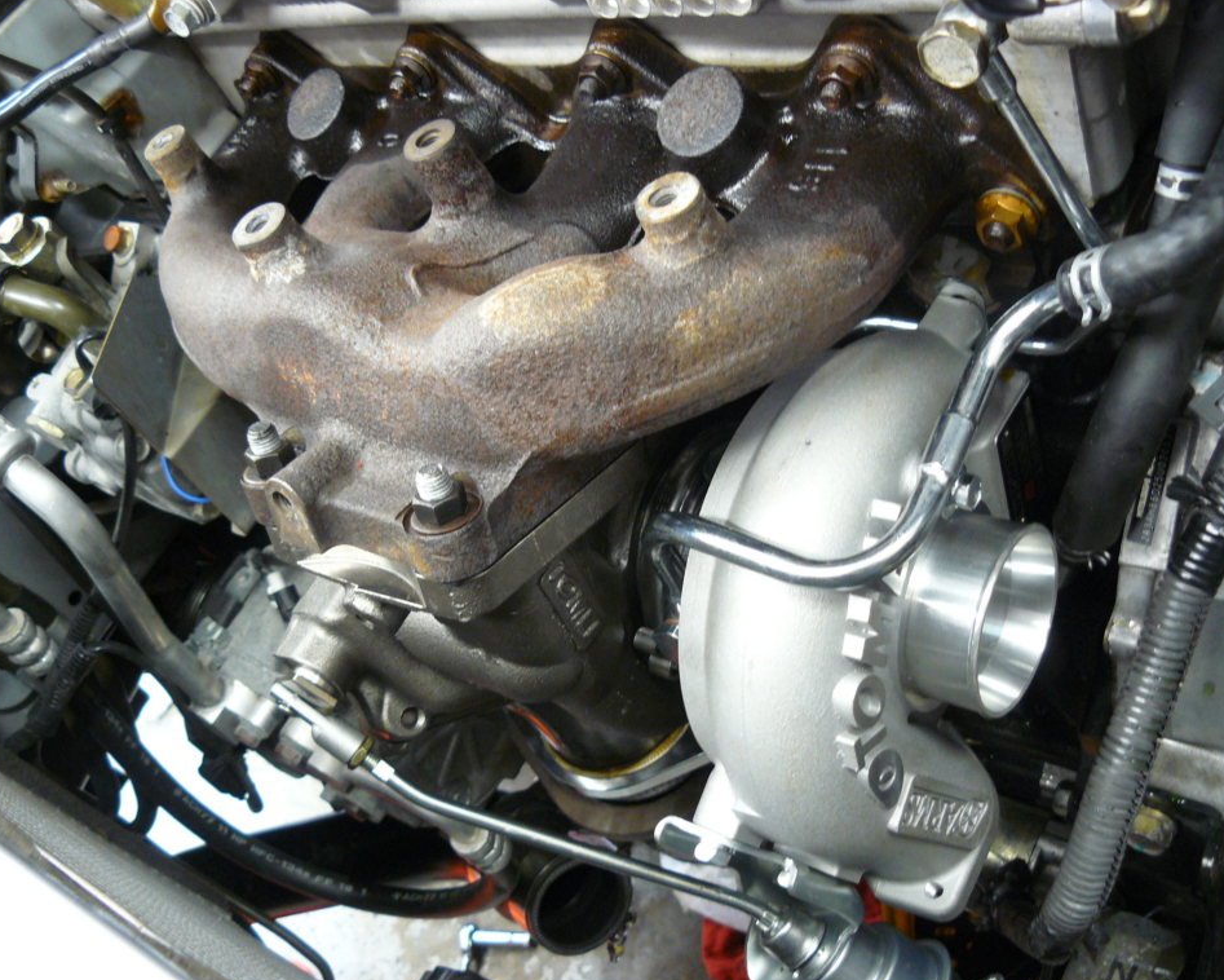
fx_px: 1377
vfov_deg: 39.2
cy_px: 491
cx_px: 565
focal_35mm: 38
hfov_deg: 47.9
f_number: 2.8
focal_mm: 6
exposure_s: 1/6
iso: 200
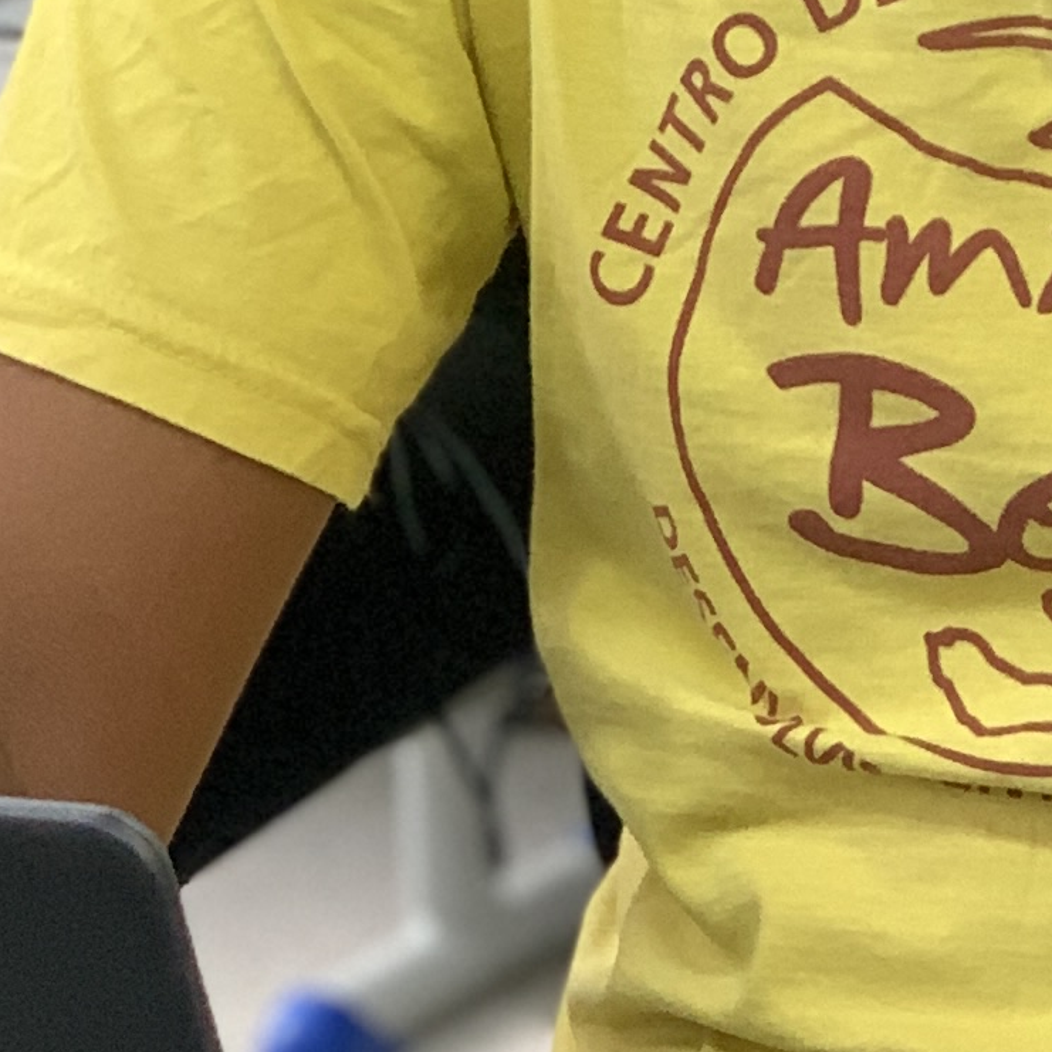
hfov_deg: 7.0
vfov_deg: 6.9
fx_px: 8596
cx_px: 1134
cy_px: -461
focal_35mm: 250
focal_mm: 6
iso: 160
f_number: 2.4
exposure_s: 1/60
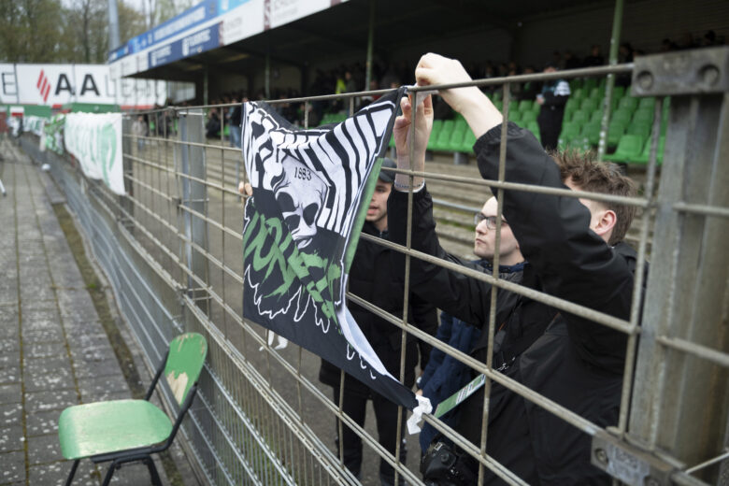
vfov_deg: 46.4
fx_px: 567
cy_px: 243
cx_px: 364
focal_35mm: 28
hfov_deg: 65.5
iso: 800
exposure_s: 1/100
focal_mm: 28
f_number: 2.8
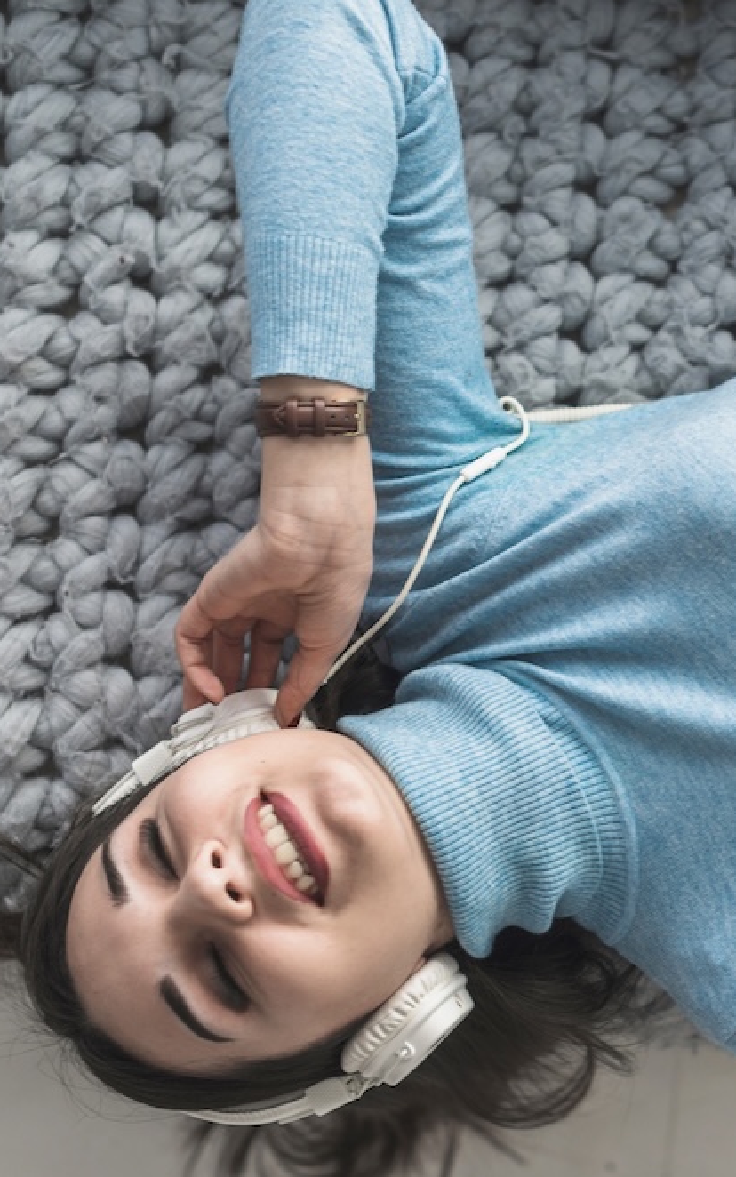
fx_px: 2470
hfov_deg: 16.5
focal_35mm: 77
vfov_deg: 26.8
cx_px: 798
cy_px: 591
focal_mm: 50
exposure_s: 1/125
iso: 250
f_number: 2.8
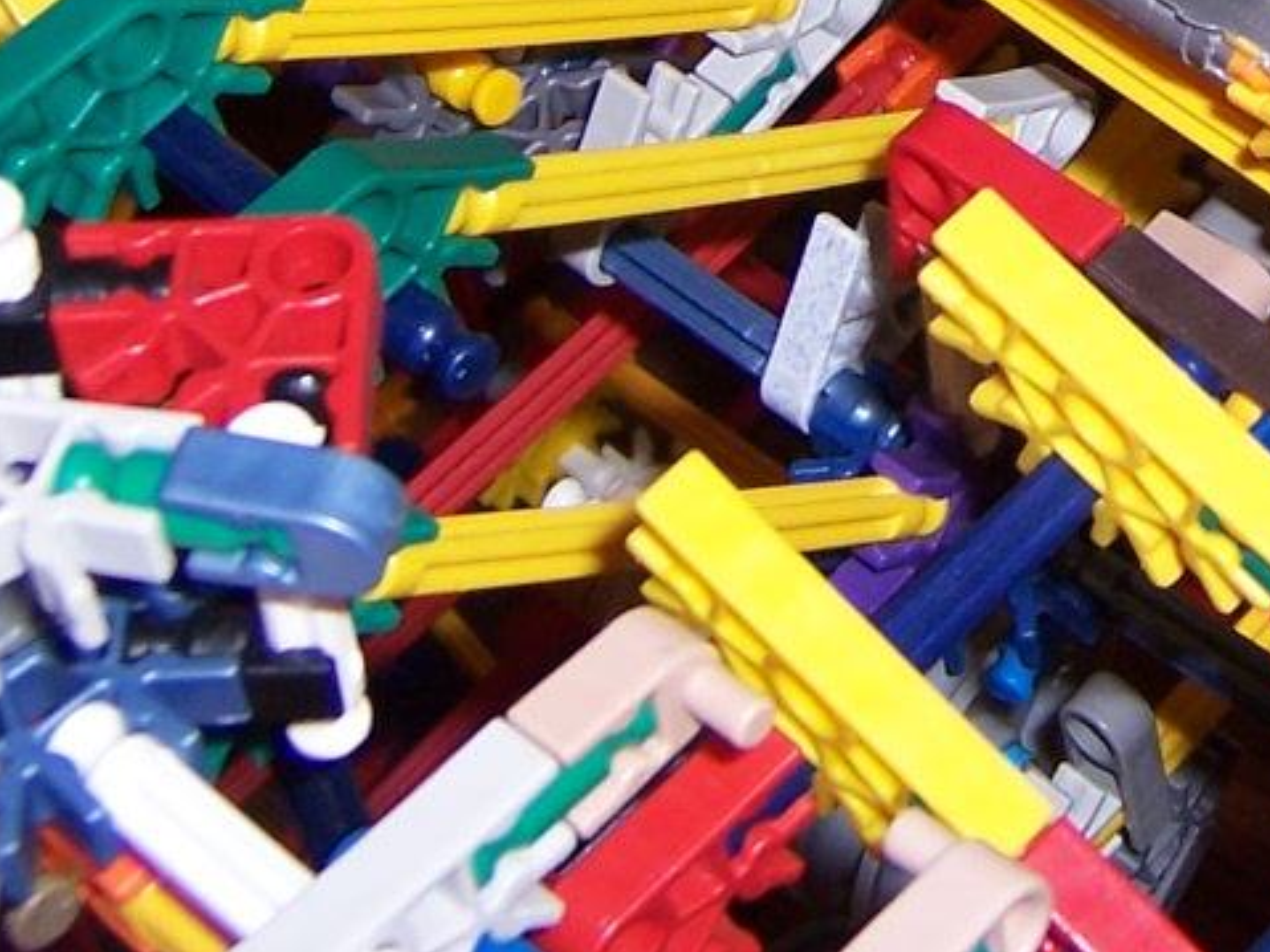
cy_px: -302
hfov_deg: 18.0
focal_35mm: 107
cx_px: 1241
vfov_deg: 13.3
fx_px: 3925
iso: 80
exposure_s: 1/60
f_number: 2.8
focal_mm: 5.5
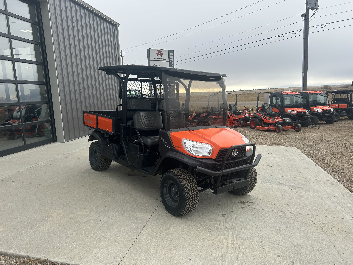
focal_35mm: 26
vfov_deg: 53.1
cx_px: 176
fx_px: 265
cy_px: 132
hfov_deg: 67.3
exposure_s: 1/1252
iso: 50
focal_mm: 5.7
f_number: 1.5
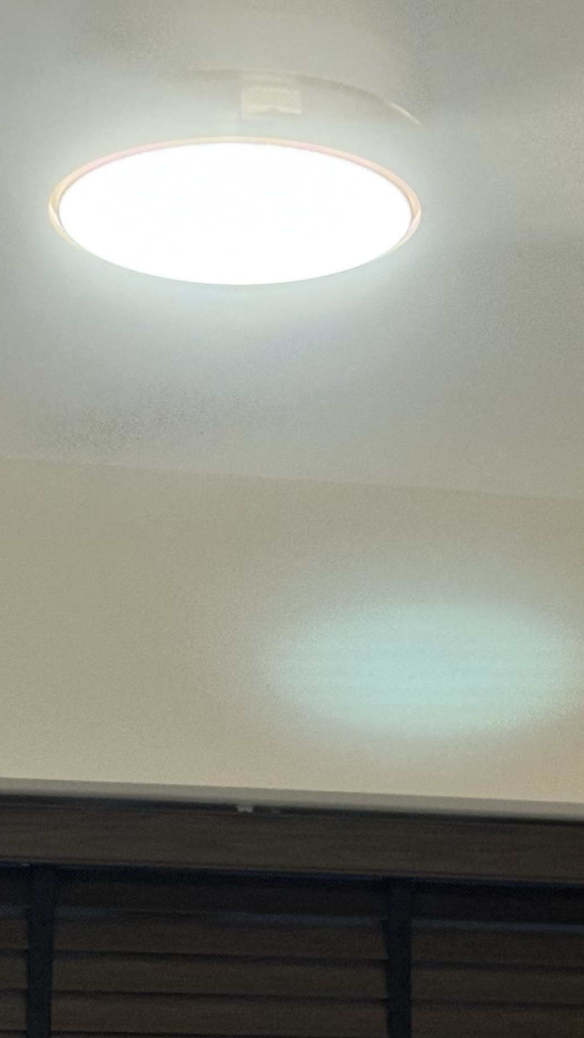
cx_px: 357
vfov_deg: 18.6
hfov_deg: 10.5
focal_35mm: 115
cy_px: 432
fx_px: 3166
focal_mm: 6.76
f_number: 1.78
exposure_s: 1/40
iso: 250
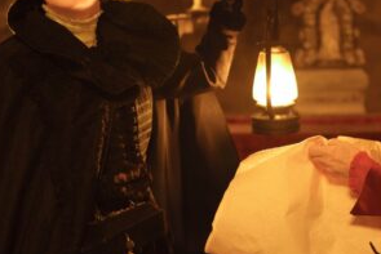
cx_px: 254
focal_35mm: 83
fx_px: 879
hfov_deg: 24.3
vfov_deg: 16.5
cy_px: 119
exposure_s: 1/160
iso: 5000
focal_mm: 35
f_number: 1.4
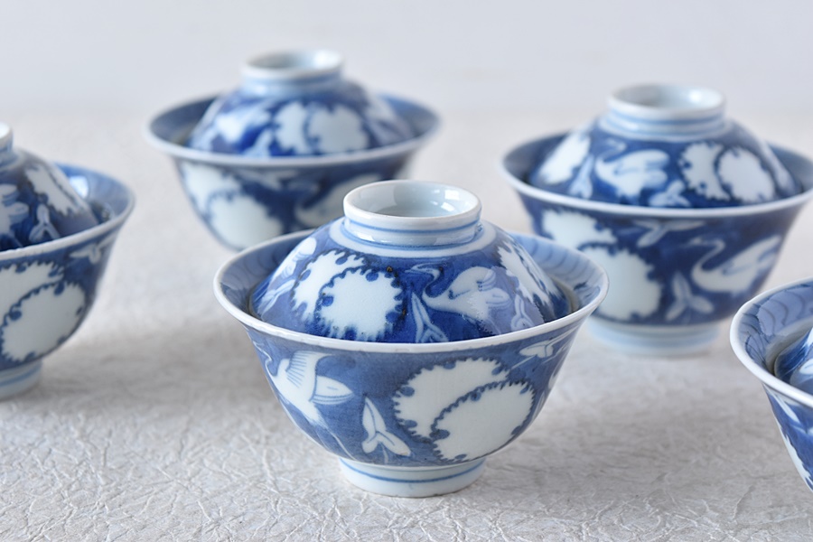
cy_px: 271
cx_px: 406
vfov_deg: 16.6
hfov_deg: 24.6
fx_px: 1863
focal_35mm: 82
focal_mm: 55
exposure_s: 1/15
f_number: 5.6
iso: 400
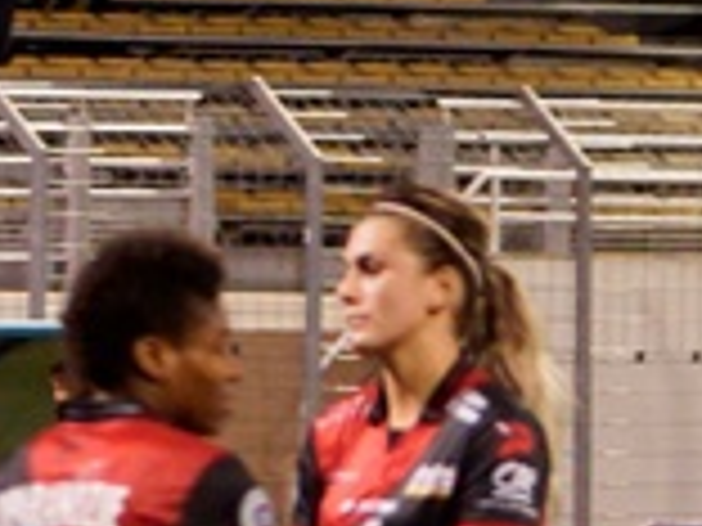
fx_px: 11840
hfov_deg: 3.4
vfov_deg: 2.5
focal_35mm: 584
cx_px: 297
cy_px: 800
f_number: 5.6
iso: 1600
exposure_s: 1/50
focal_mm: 105
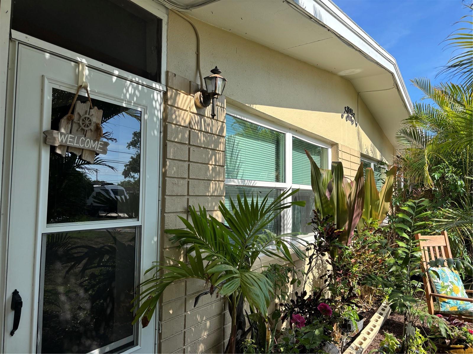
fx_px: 355
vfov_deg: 53.1
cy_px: 177
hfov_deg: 67.3
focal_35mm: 26
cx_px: 236
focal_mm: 5.96
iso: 50
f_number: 1.6
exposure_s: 1/1205
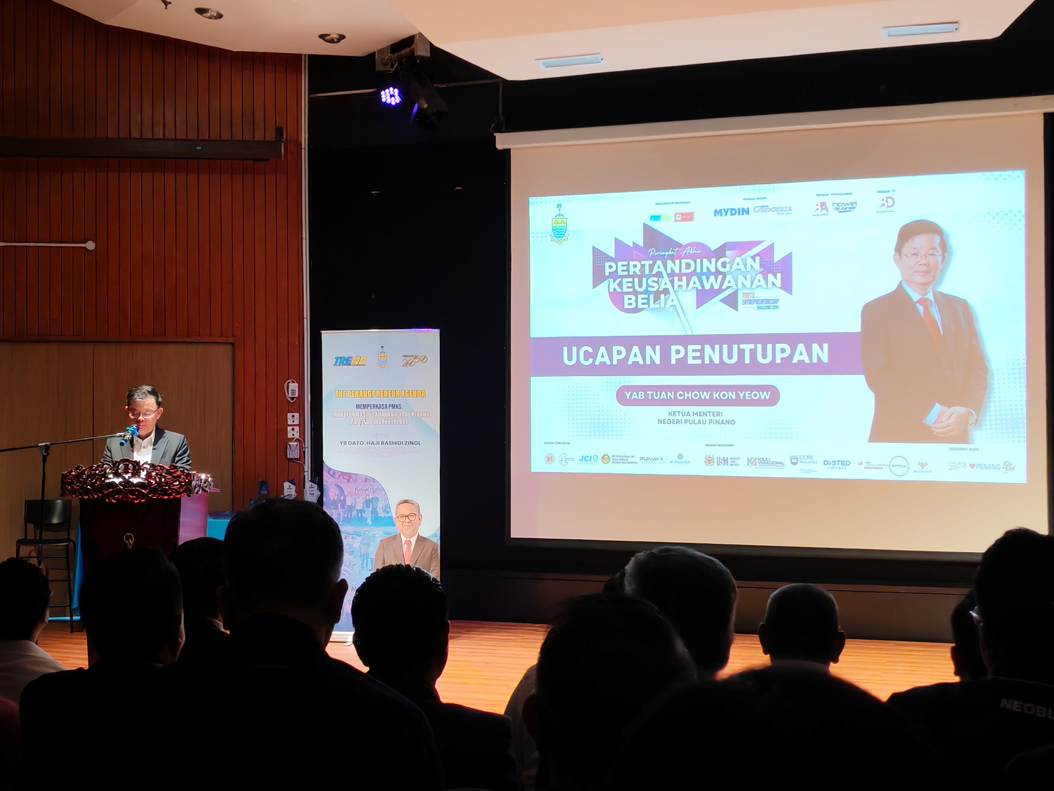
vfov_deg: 29.7
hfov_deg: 38.9
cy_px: 396
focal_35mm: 49
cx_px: 527
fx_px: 1492
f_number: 1.95
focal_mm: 5.52
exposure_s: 1/100
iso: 500
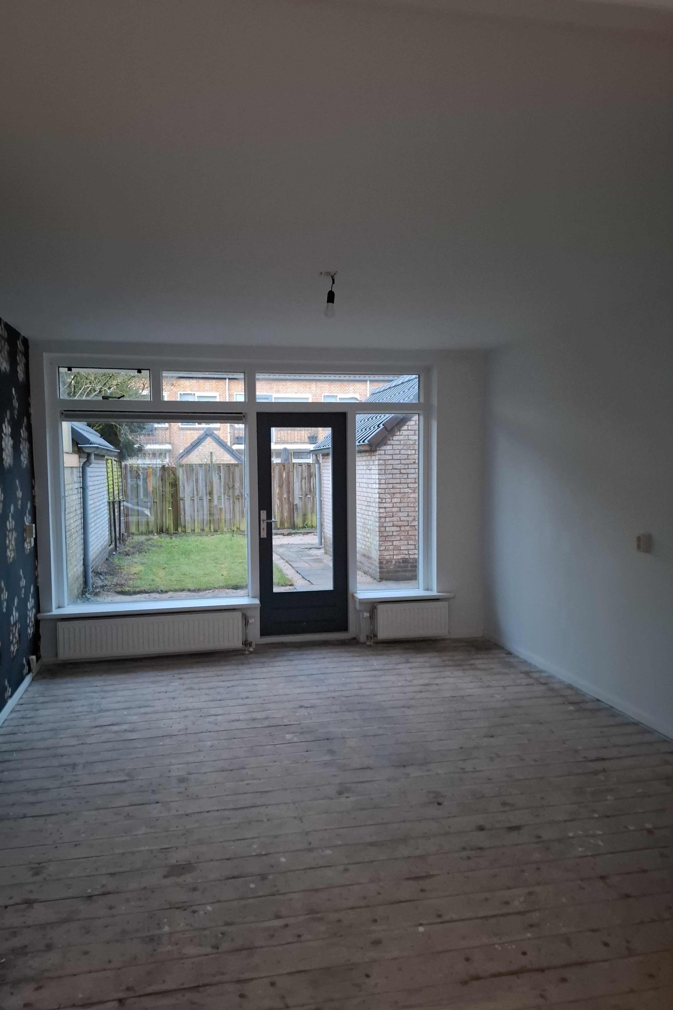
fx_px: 673
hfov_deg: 53.0
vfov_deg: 73.7
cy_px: 505
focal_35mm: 24
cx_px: 303
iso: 800
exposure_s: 1/25
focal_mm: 5.54
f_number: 1.8
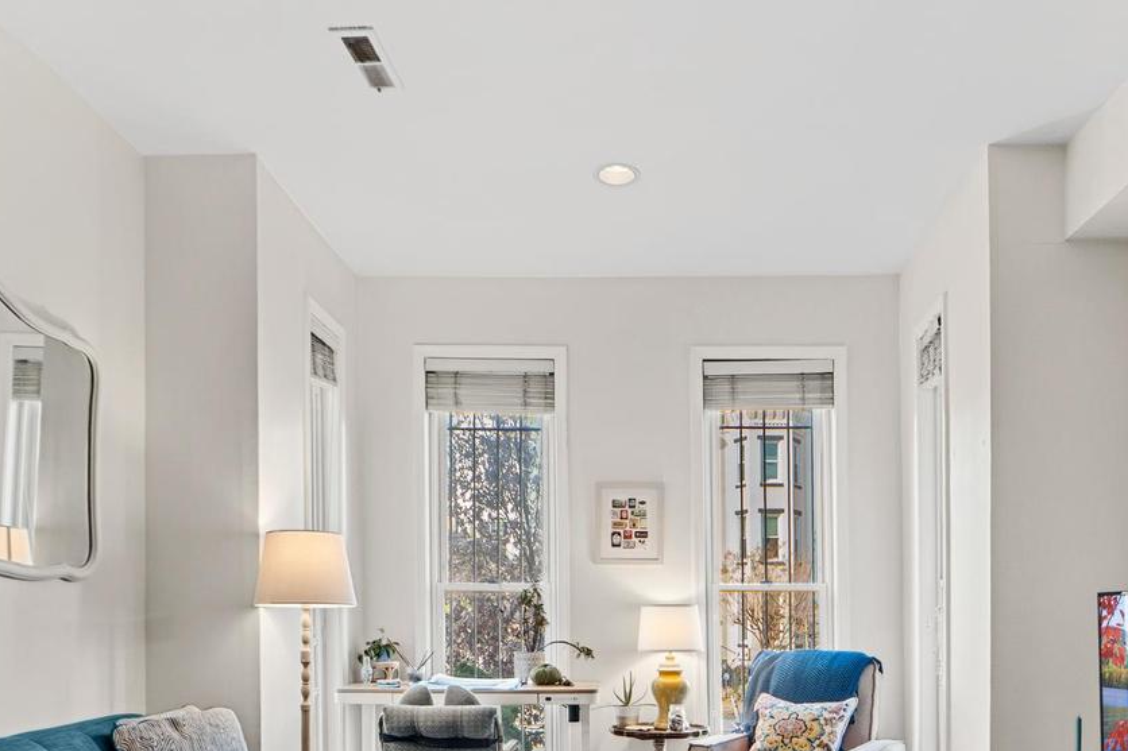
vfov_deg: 40.2
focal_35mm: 31
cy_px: 626
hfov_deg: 60.1
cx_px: 633
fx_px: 971
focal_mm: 12
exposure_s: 1/15
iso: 100
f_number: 9
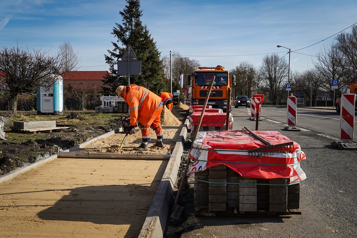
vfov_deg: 39.9
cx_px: 178
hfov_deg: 57.2
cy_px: 119
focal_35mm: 33
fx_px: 327
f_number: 4
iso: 250
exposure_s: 1/2000
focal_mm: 22
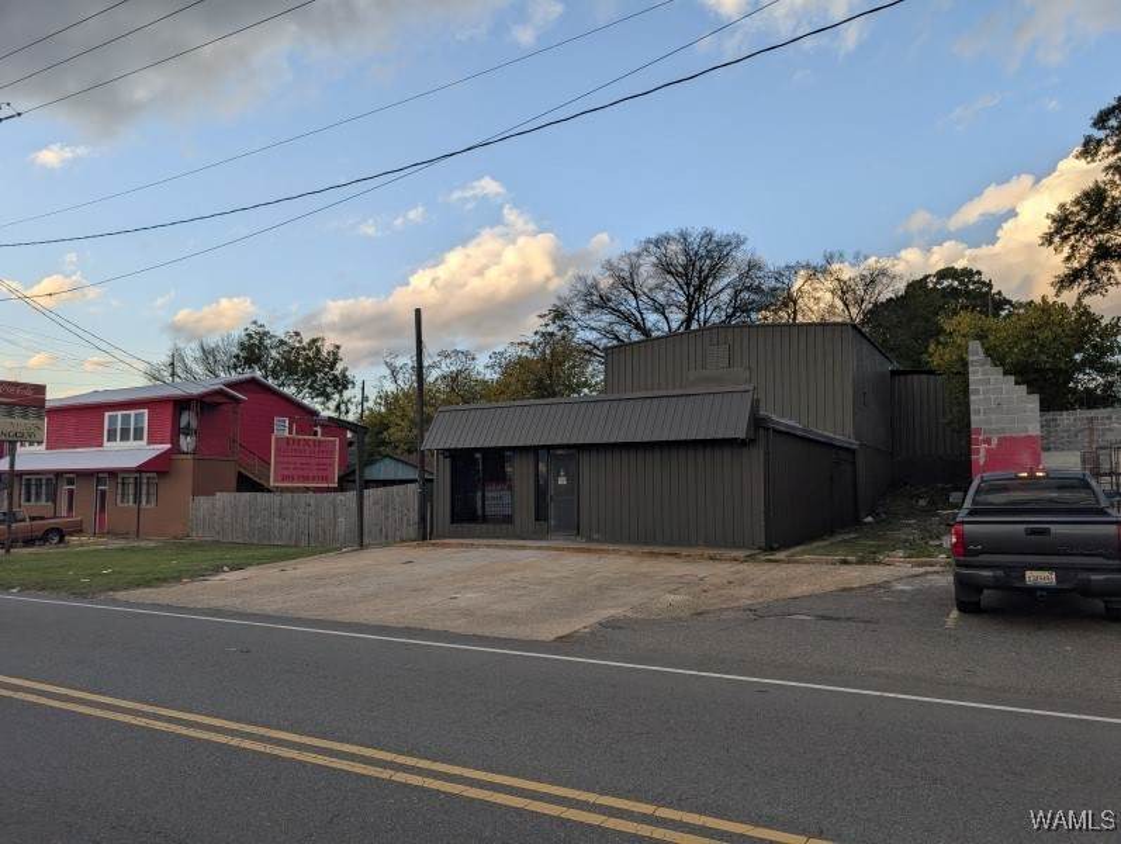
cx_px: 560
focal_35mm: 24
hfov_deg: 71.5
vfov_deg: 56.9
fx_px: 778
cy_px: 422
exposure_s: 1/408
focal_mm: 6.9
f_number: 1.68
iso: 21
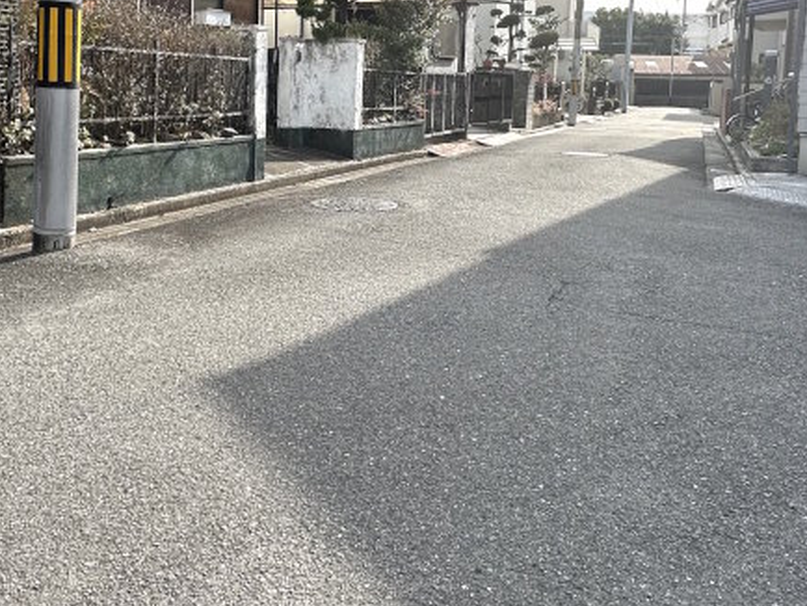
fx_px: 770
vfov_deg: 41.7
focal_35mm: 33
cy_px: 149
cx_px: 309
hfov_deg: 54.8
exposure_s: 1/997
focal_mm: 2.22
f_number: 2.2
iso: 40
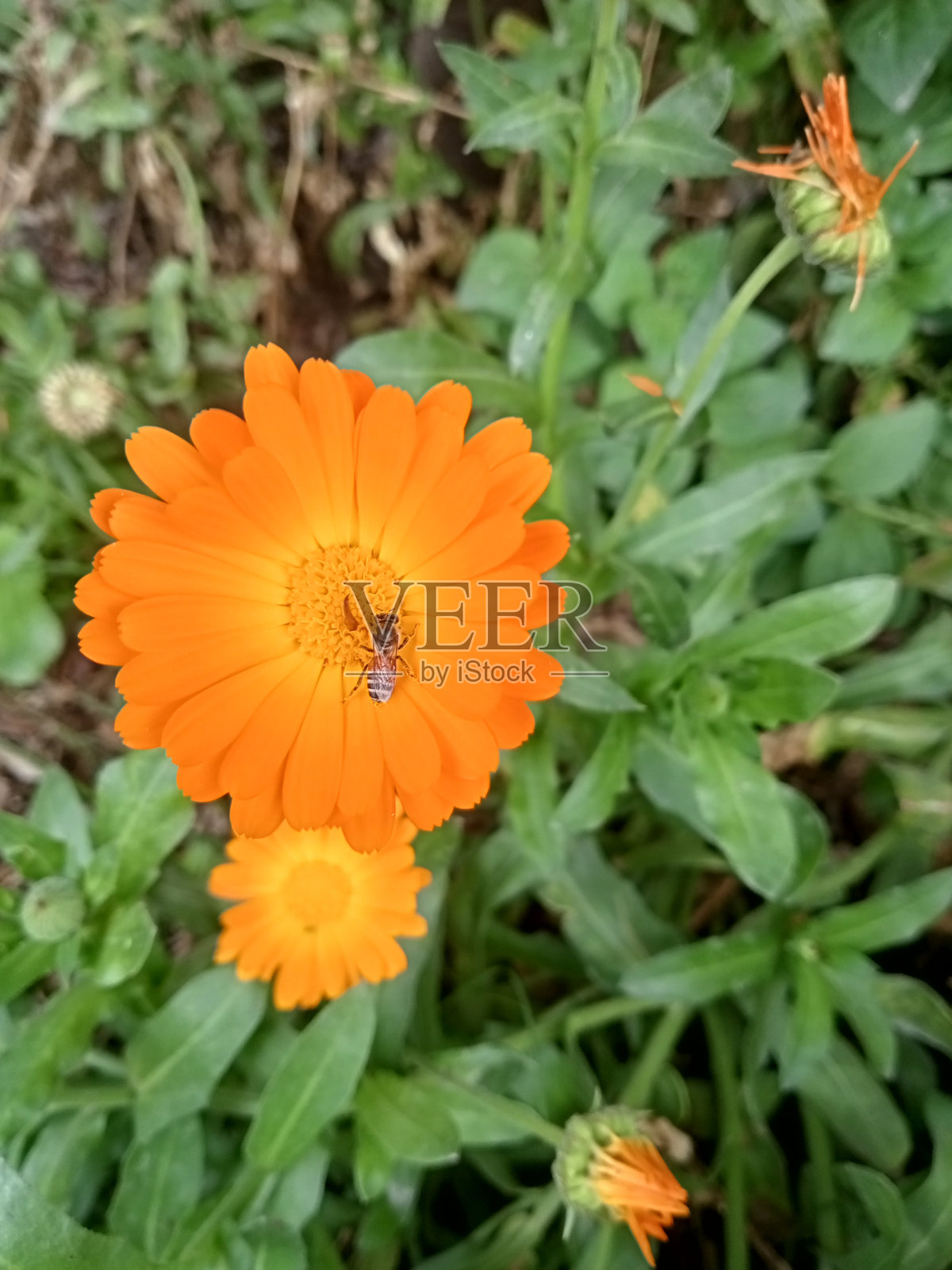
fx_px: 1027
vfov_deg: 63.4
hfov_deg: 49.7
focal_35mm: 28
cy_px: 635
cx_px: 476
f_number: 1.8
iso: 111
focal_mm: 4.05
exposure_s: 1/314
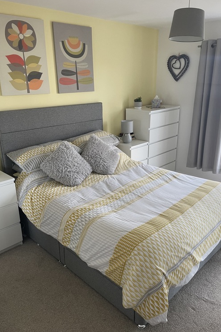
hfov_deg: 46.4
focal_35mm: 28
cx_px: 114
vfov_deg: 65.5
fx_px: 258
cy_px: 169
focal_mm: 4.2
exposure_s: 1/82
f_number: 1.6
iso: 125
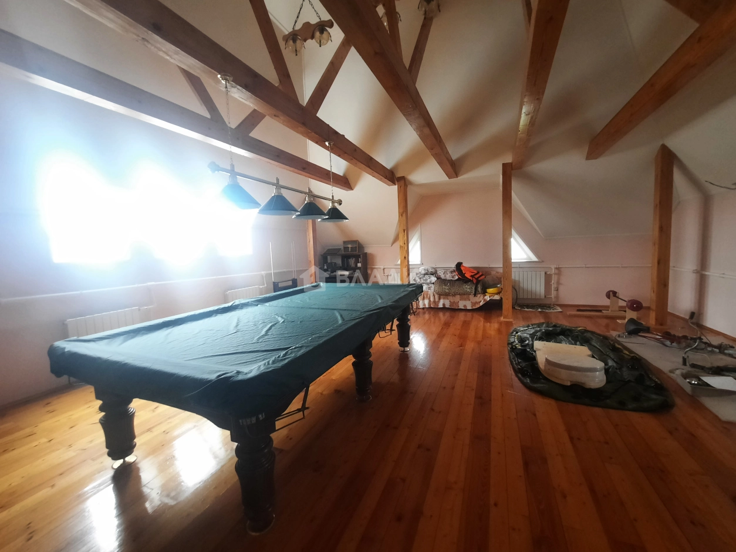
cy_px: 276
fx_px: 276
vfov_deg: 89.9
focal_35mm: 13
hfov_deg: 106.2
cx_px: 368
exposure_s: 1/25
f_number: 2.2
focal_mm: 1.74
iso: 320
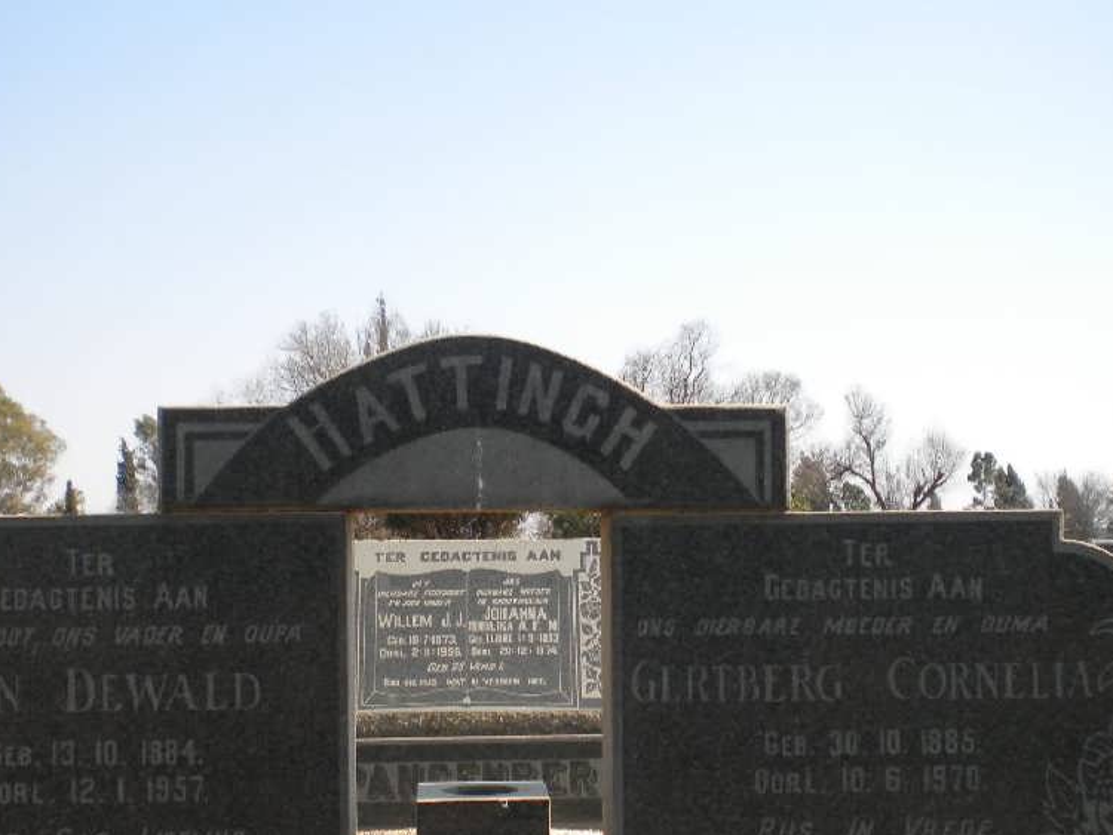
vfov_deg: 25.7
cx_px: 494
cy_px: 642
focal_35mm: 56
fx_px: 1801
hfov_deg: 34.3
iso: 80
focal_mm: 6.3
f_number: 4.6
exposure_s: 1/386
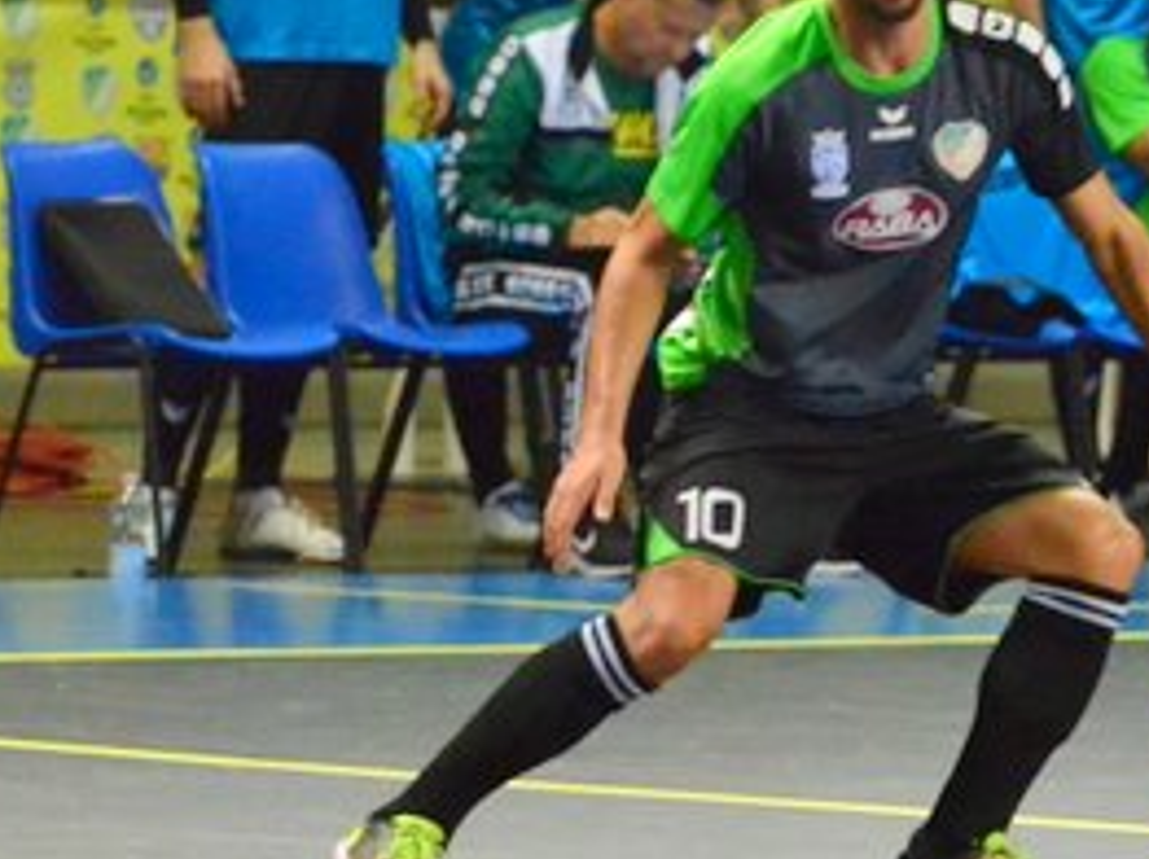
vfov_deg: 2.5
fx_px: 19681
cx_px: 1495
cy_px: 728
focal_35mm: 593
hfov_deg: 3.3
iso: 6400
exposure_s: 1/500
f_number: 6.3
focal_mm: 135
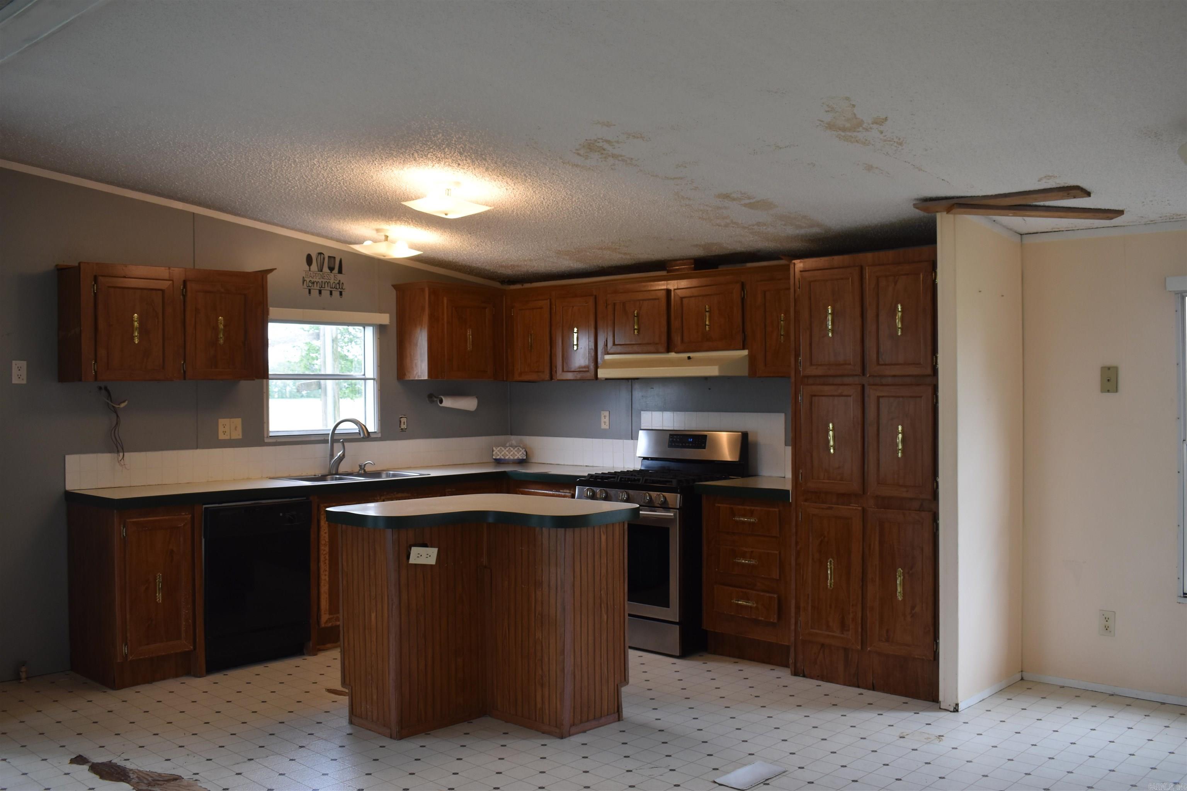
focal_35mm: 33
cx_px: 594
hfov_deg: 57.2
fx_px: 1088
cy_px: 396
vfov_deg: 40.0
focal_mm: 22
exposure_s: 1/100
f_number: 5
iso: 400
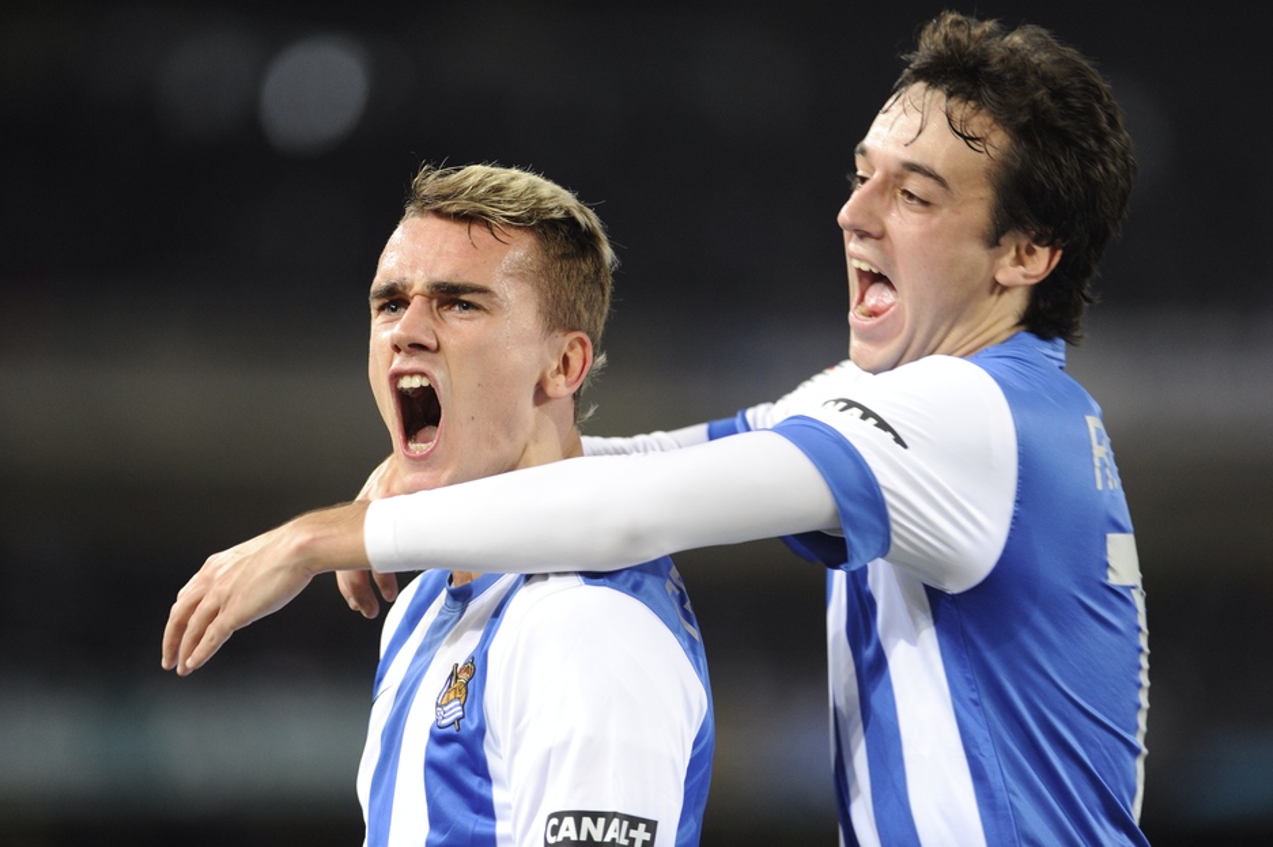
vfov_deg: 4.6
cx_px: 636
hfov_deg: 6.9
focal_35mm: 300
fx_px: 10602
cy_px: 424
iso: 3200
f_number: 3.2
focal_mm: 300
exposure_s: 1/800
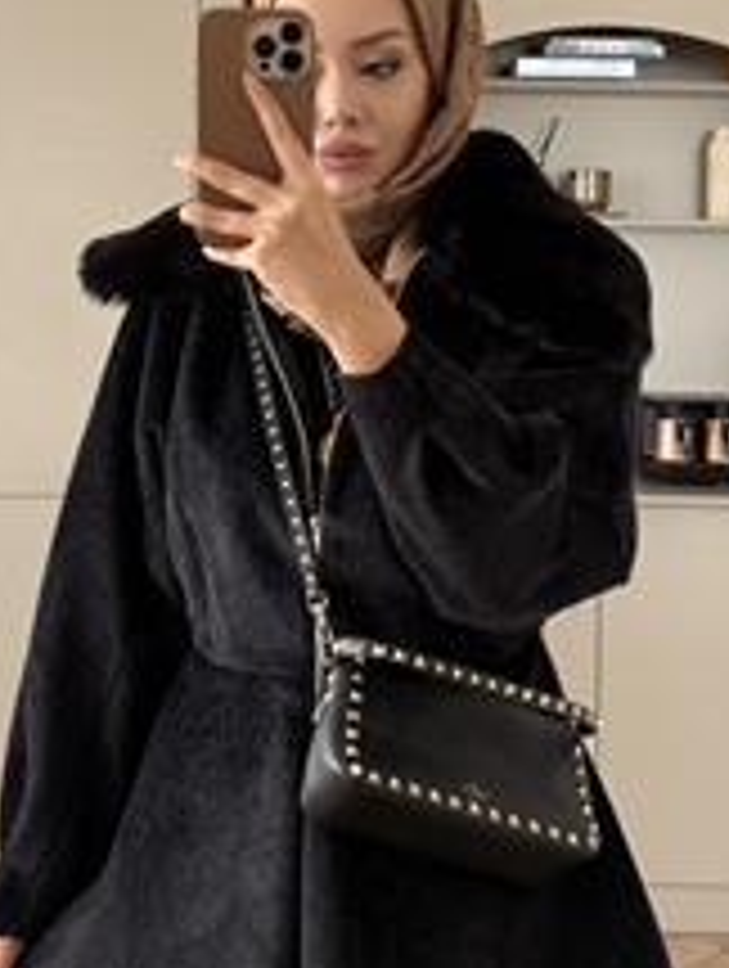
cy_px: 484
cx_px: 374
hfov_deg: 31.6
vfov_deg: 41.2
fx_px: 1288
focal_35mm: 46
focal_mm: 6.76
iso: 160
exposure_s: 1/121
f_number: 1.78
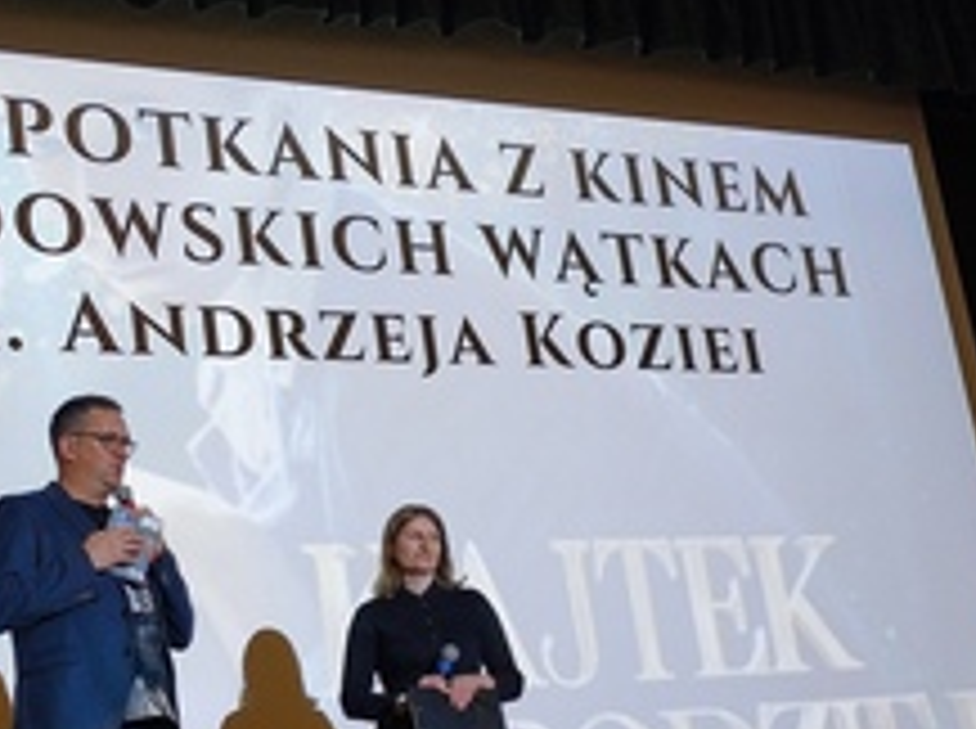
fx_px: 1295
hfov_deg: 39.7
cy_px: 578
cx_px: 202
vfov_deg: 30.7
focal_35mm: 46
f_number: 1.79
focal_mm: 4.7
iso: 436
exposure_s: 1/50
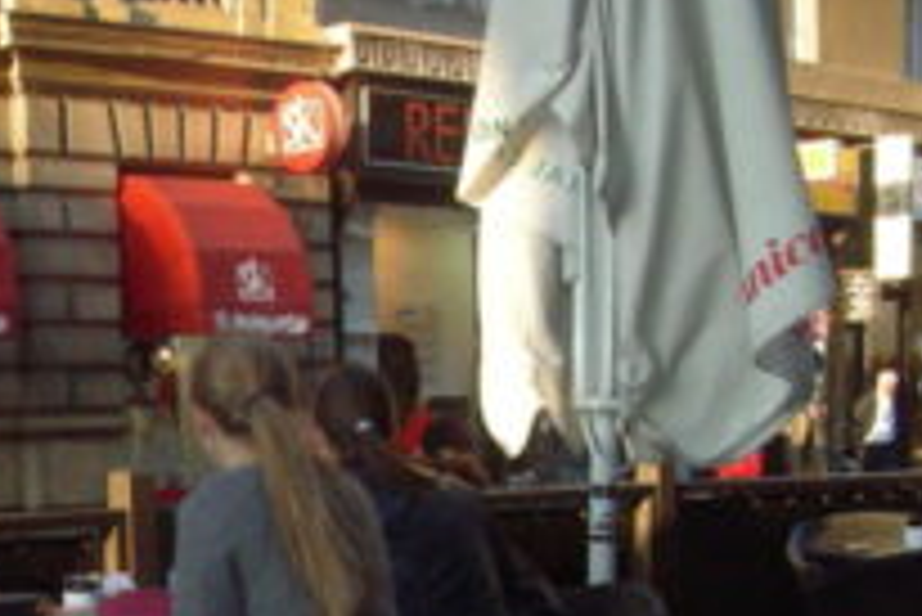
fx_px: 1973
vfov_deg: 17.3
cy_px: 625
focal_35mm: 77
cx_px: 36
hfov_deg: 25.2
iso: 200
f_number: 3.5
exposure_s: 1/60.1
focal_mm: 6.3
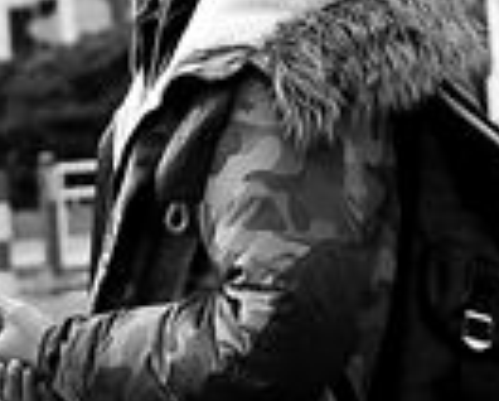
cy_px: 344
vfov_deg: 5.1
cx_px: -53
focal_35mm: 305
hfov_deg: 6.3
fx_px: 4511
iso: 640
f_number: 4
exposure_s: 1/800
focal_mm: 42
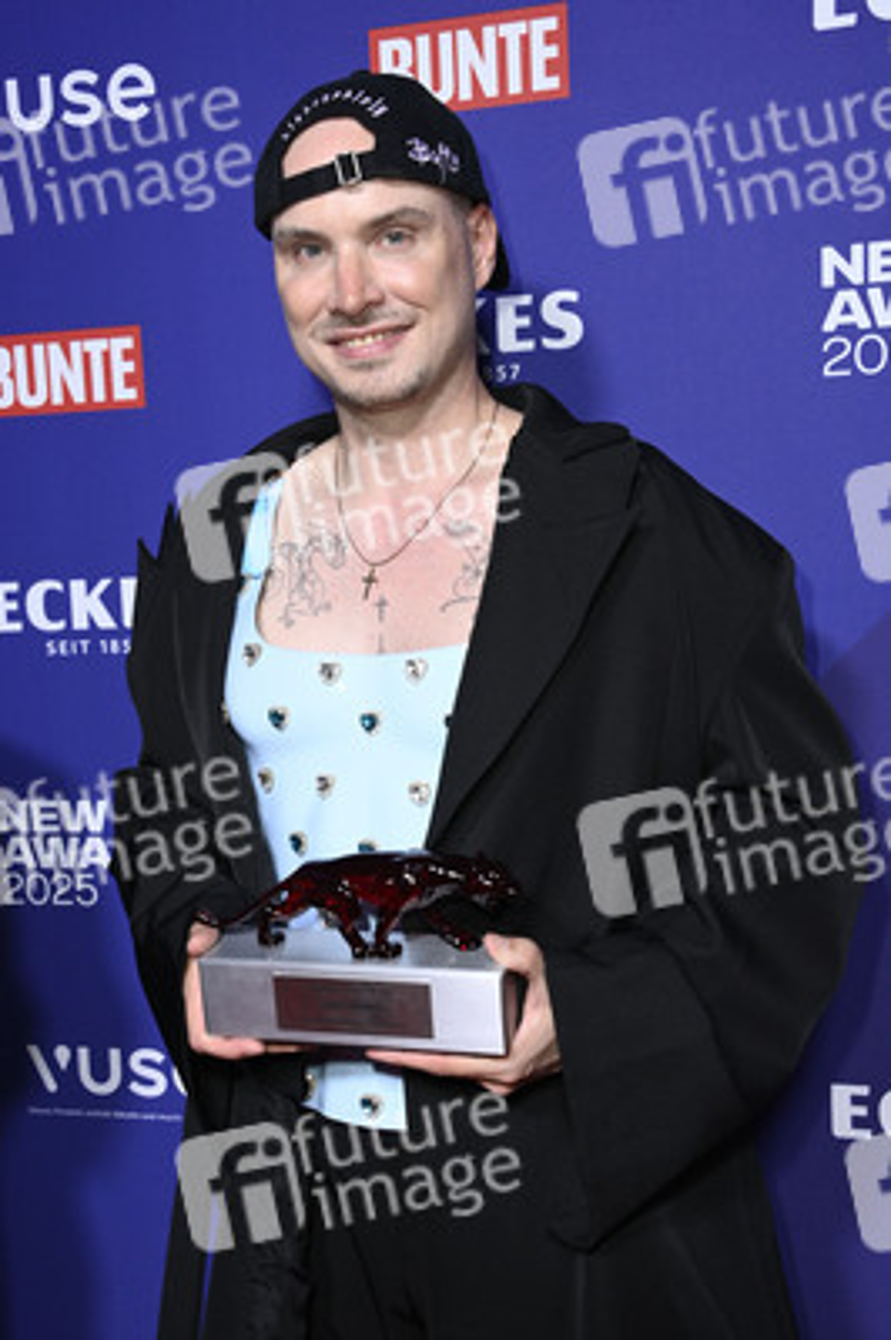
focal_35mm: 40
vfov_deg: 48.5
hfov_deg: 33.3
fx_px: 1487
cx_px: 446
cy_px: 670
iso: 1600
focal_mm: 40
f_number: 5.6
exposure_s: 1/200
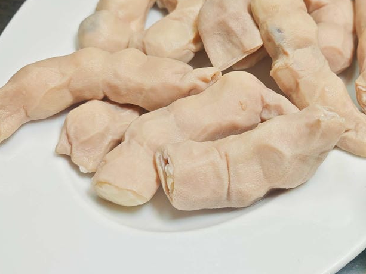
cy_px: 68
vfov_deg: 31.6
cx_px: 266
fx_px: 476
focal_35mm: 45
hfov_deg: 41.1
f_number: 2.8
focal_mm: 8.72
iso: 80
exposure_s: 1/120
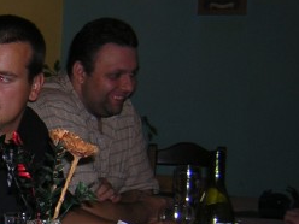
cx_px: -42
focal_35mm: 93
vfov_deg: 15.7
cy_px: 198
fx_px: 803
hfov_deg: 20.0
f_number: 2.6
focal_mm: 4.7
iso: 100
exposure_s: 1/60.1
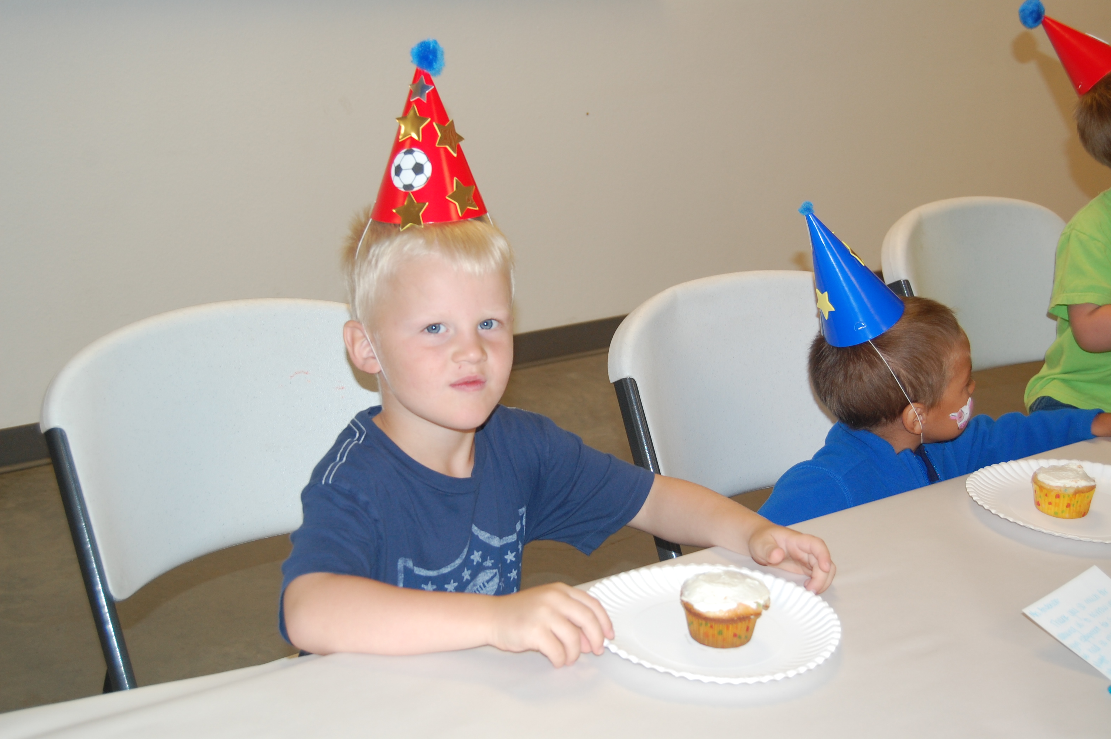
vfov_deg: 25.7
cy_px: 370
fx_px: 1619
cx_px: 556
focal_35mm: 52
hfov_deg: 37.9
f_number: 4.8
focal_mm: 35
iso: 400
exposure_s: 1/60
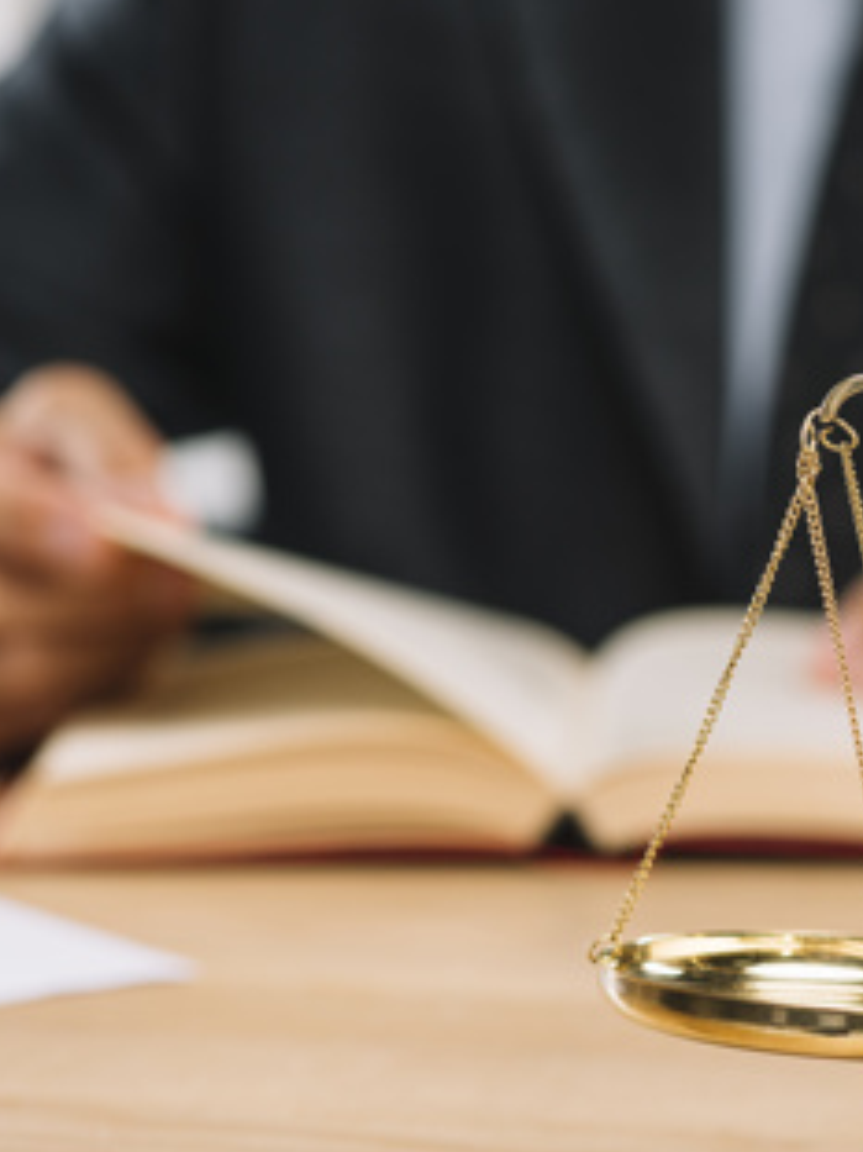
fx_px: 6753
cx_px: 833
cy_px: 606
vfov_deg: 9.8
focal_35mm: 203
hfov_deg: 7.3
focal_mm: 105
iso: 200
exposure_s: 1/160
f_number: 5
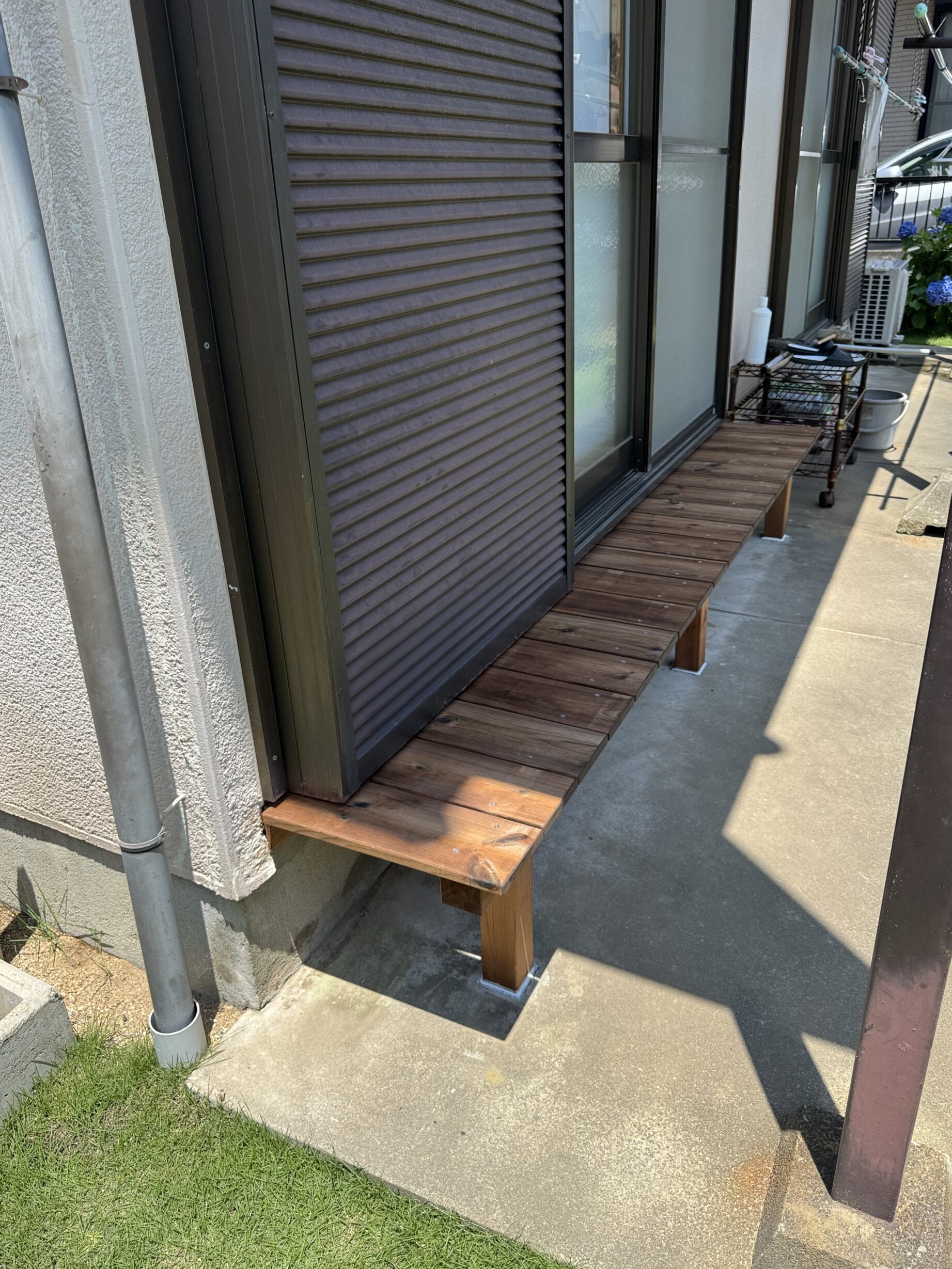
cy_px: 618
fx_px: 917
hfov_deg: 54.9
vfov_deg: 69.4
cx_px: 492
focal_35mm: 25
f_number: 1.78
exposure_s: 1/1923
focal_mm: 6.76
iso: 80
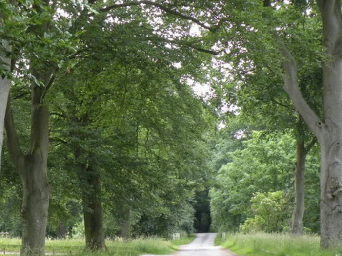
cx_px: 104
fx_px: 1136
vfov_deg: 12.9
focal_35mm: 115
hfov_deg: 17.1
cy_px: 160
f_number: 3.5
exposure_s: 1/60
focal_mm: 9.8
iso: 185
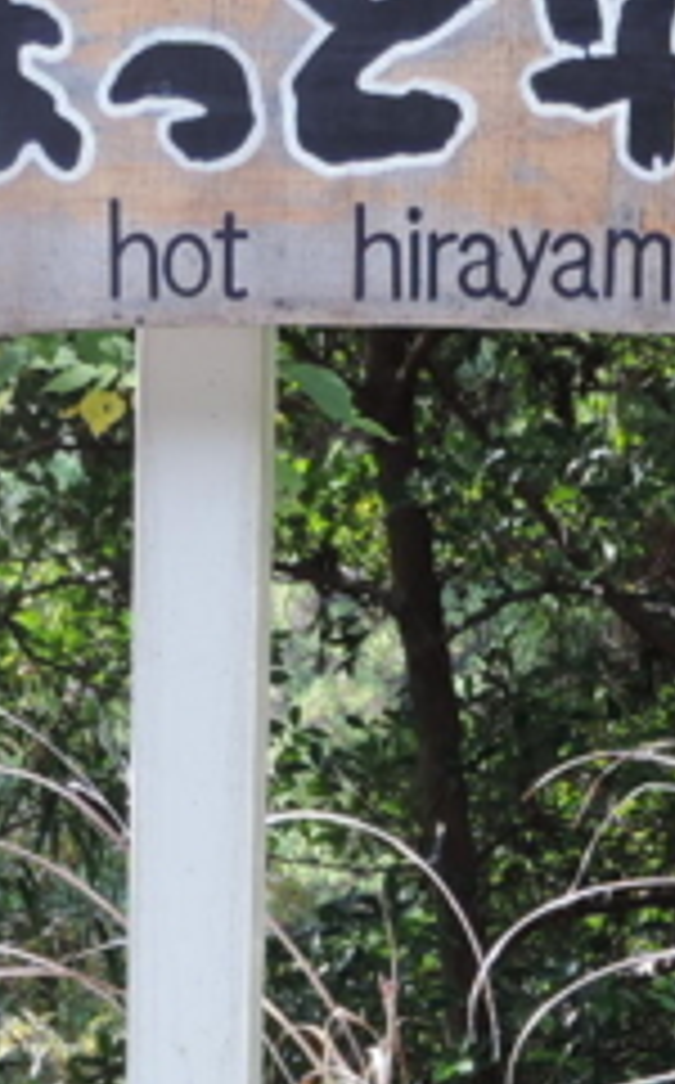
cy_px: 1129
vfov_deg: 14.6
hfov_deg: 9.3
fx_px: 4163
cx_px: 338
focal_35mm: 141
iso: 80
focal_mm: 7.1
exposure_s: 1/60
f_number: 3.3
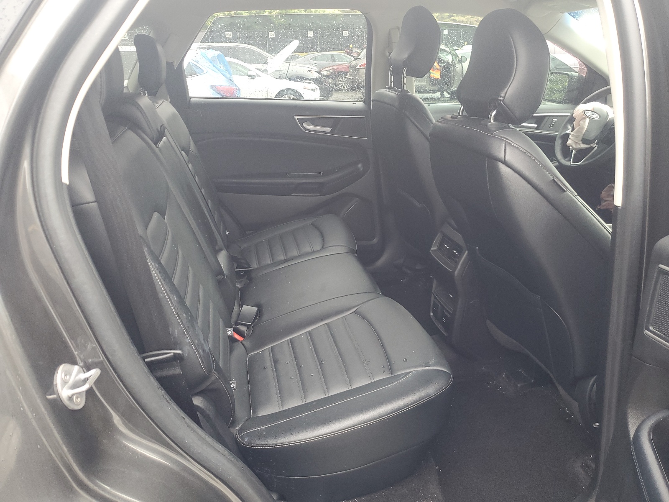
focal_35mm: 26
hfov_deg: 67.3
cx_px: 334
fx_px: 502
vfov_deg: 53.1
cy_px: 251
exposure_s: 1/60.2
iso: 86
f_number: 1.5
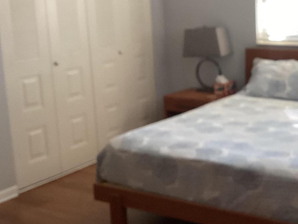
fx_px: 517
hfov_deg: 31.2
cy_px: 95
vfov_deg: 24.4
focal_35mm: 60
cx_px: 248
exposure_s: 1/60
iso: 125
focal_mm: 3.3
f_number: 2.4
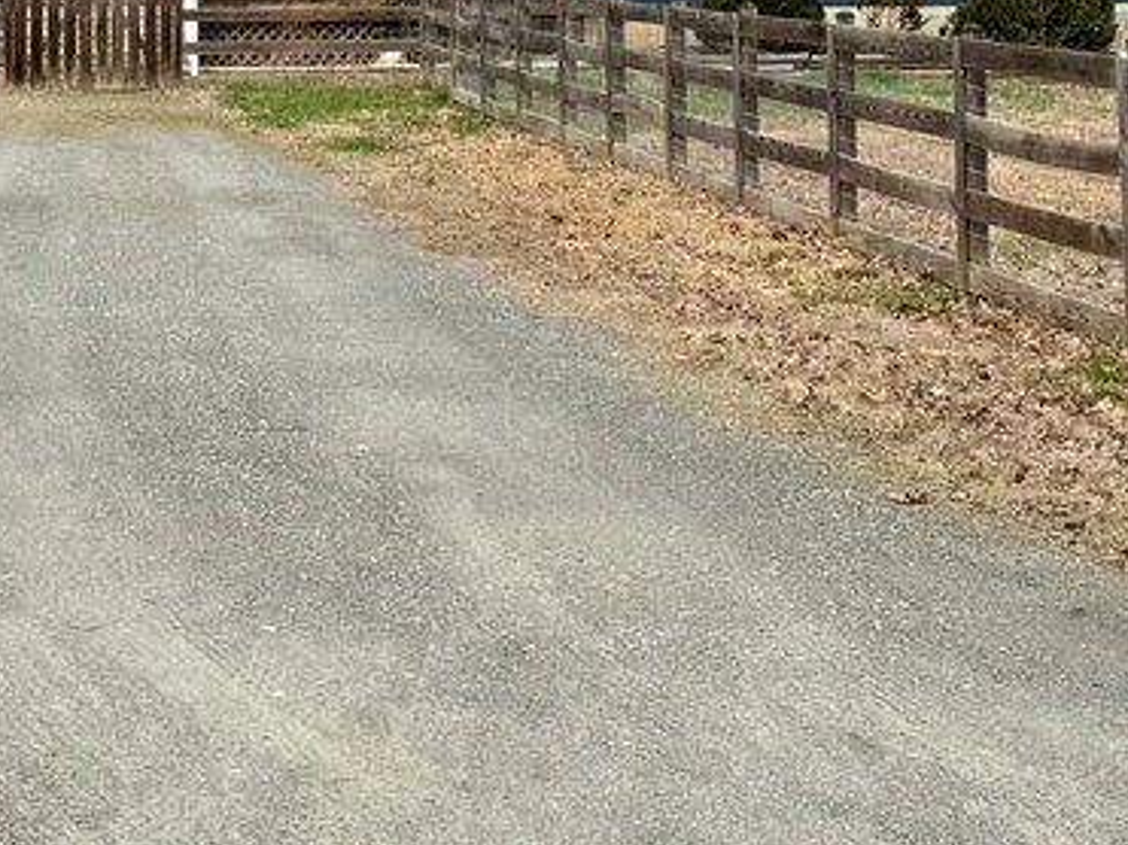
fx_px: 3192
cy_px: -114
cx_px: 366
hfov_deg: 20.0
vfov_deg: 14.7
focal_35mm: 98
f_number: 1.78
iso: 80
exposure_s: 1/4167
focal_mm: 6.76
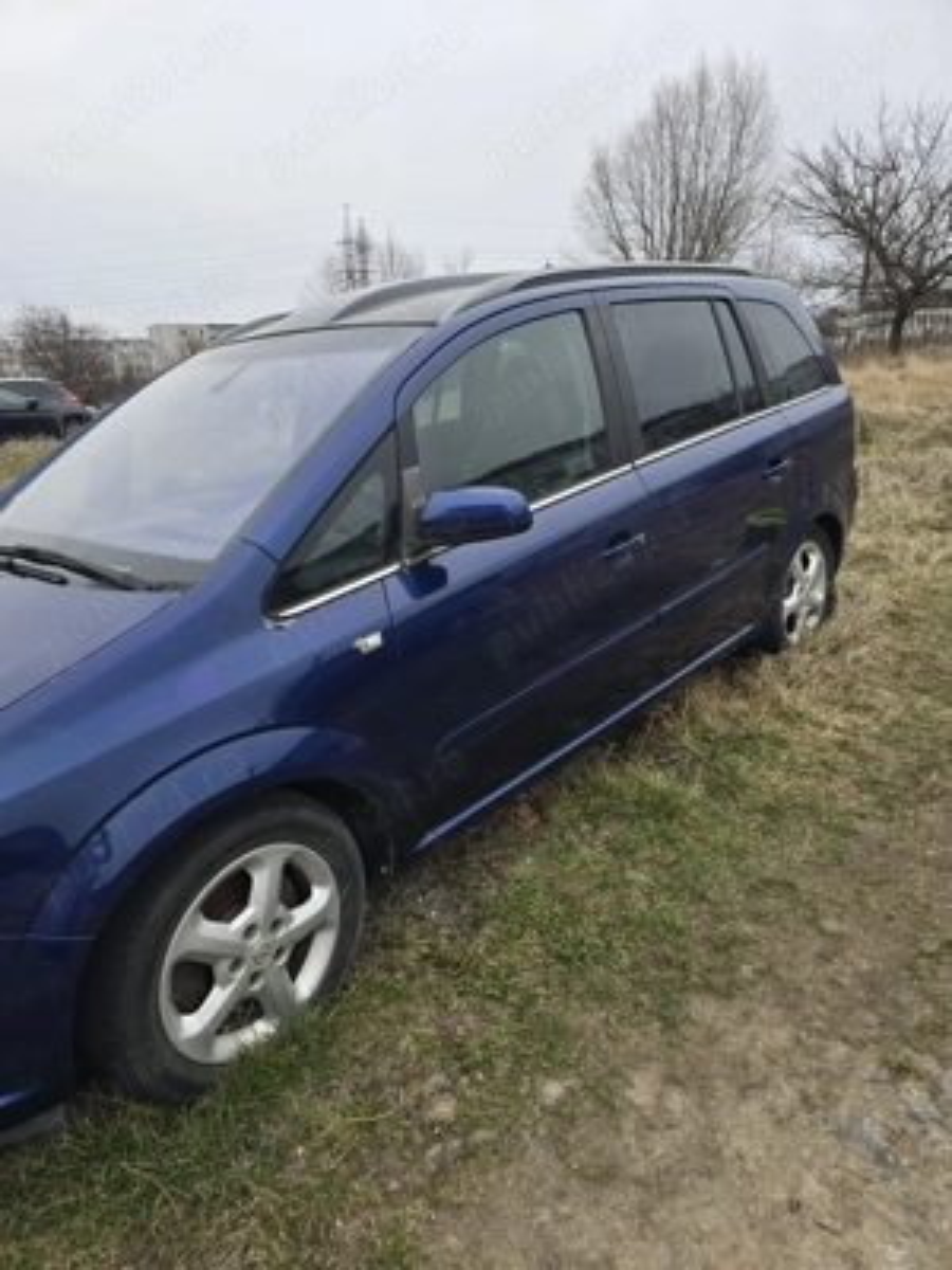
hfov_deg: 58.9
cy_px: 635
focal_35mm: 23
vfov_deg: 73.9
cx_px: 476
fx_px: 843
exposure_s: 1/180
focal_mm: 6.3
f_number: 1.7
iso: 16
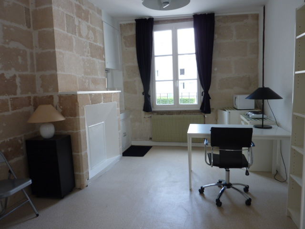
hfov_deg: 69.4
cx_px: 152
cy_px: 114
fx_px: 220
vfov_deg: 54.9
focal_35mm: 25
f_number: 3.3
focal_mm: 4.1
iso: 80
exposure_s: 1/30
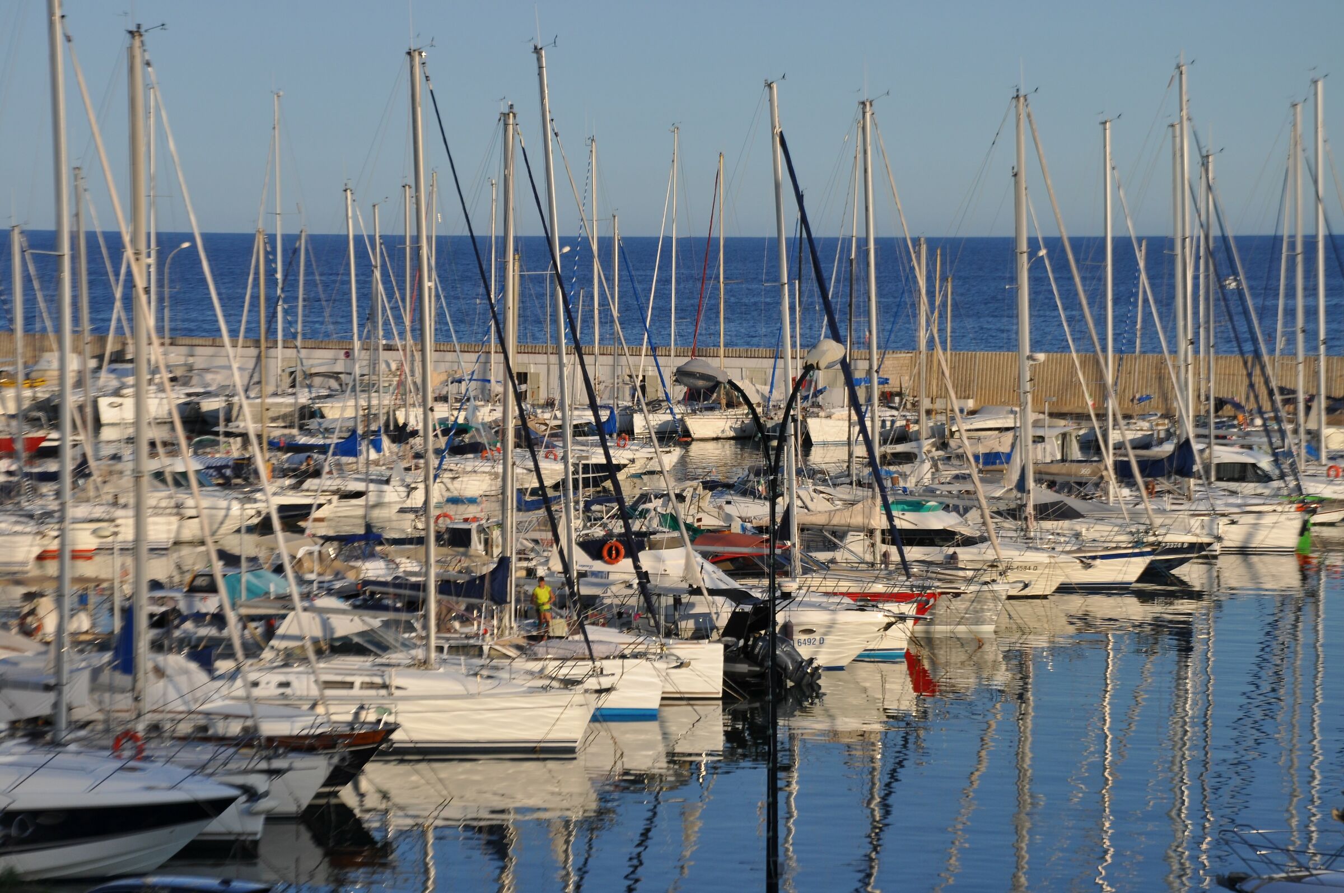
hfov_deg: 18.2
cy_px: 446
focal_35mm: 112
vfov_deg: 12.1
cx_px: 672
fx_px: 4195
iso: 200
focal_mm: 75
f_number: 11
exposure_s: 1/500
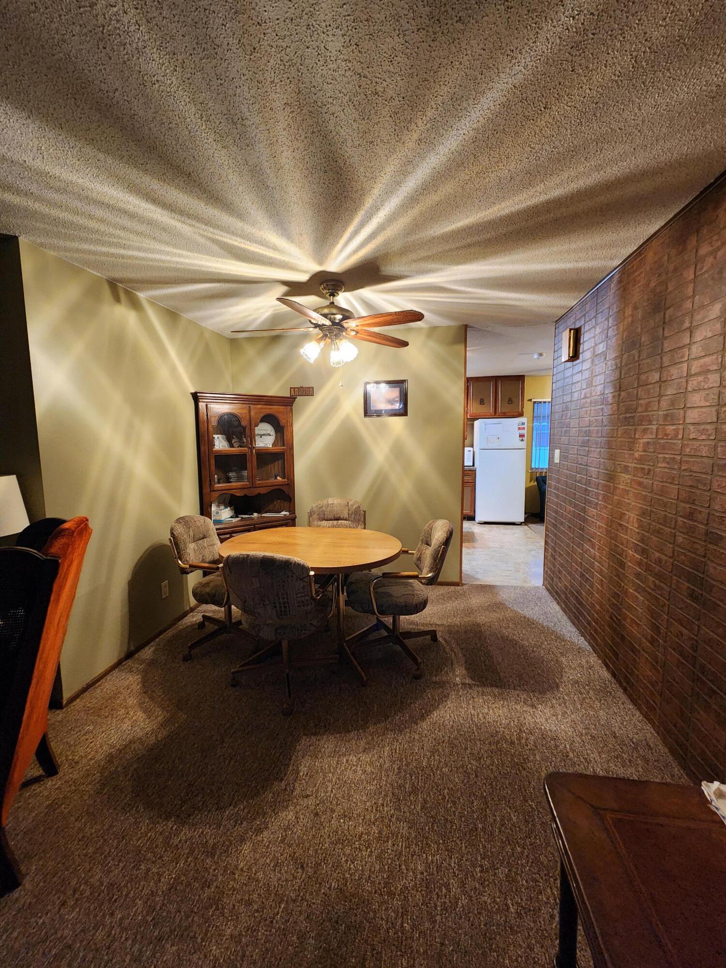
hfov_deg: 89.9
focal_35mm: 13
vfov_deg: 106.2
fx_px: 364
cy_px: 484
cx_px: 363
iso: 500
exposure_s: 1/30
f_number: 2.2
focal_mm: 2.2
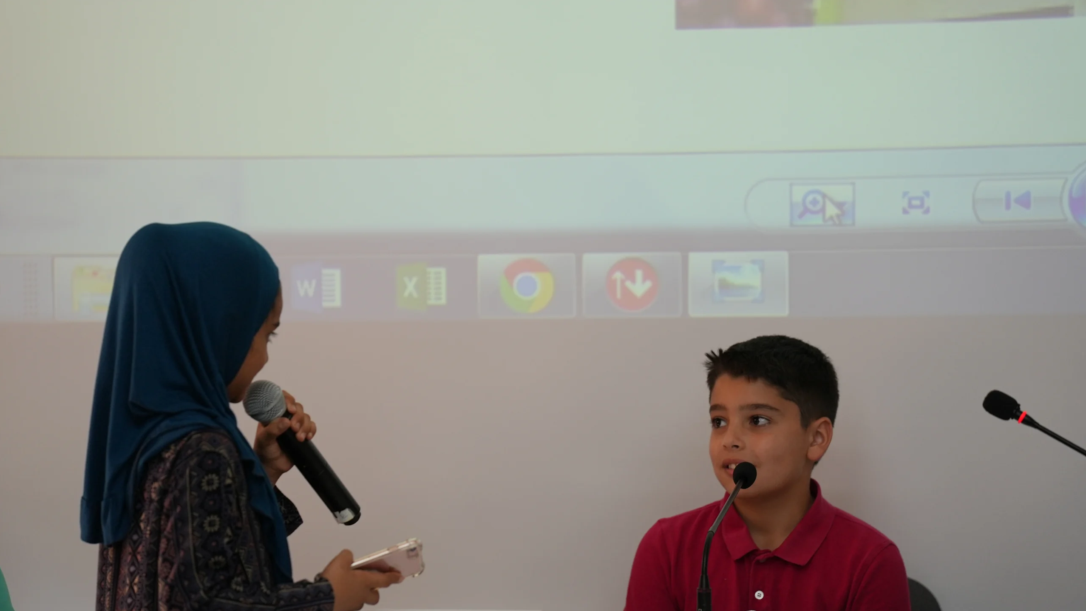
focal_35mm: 210
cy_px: 362
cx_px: 543
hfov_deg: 10.3
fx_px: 6047
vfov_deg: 5.8
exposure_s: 1/320
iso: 640
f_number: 2.8
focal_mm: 200
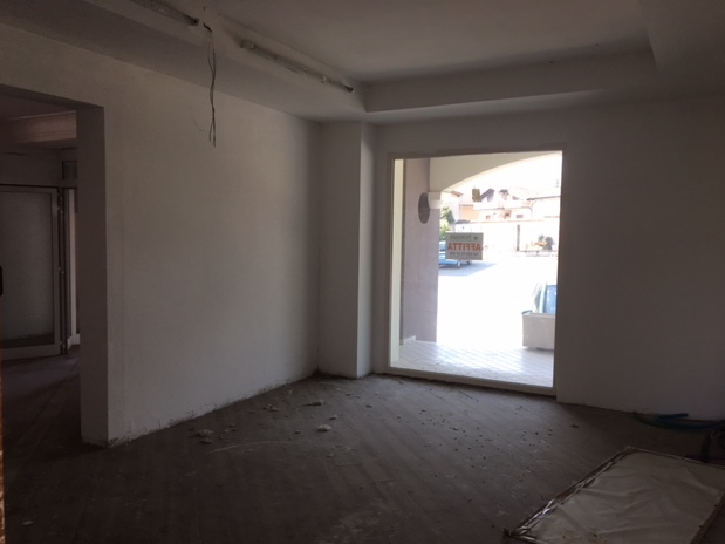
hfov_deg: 60.0
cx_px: 360
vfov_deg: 46.8
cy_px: 280
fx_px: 628
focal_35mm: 30
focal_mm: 4.15
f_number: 2.2
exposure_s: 1/100
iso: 25
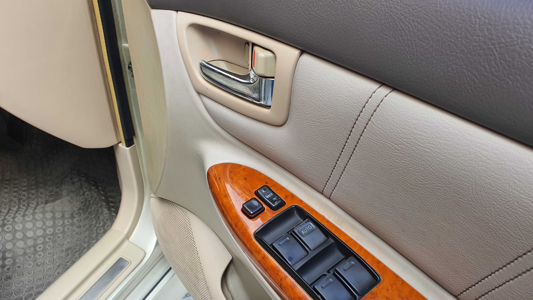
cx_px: 266
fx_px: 410
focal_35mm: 29
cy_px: 197
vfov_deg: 39.8
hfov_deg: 66.1
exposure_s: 1/173
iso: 50
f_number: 2.4
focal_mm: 4.3
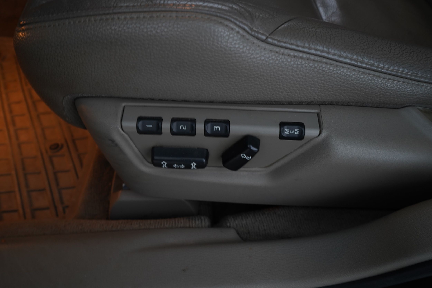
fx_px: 336
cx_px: 216
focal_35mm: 28
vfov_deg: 46.4
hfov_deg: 65.5
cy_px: 144
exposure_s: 1/5
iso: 1000
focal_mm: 28
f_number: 7.1
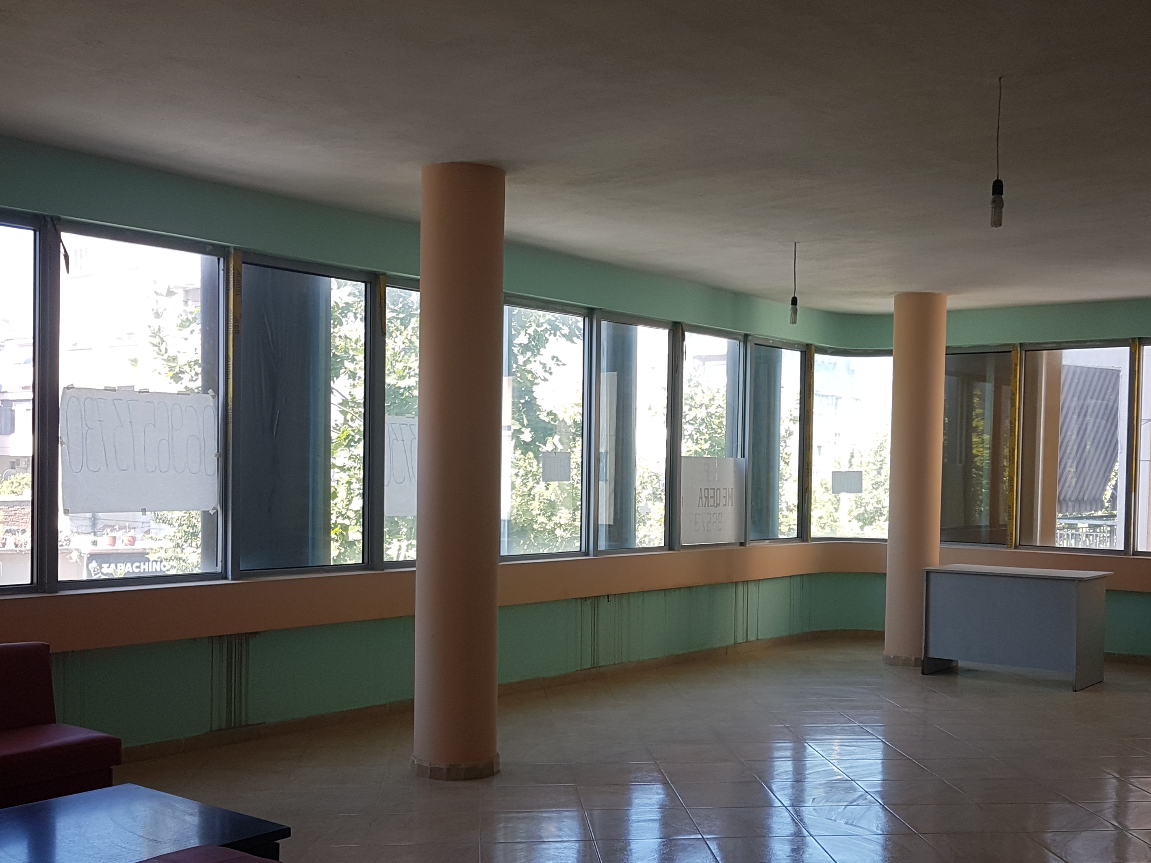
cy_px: 480
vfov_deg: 38.6
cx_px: 635
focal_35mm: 37
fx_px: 1230
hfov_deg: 50.1
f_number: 1.7
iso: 40
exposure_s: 1/162
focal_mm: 4.2
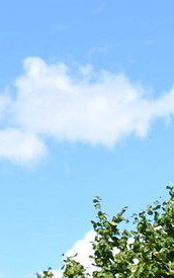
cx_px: 497
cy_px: 720
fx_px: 1615
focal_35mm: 213
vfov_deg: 8.7
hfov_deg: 5.8
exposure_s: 1/250
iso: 200
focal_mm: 24
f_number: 9
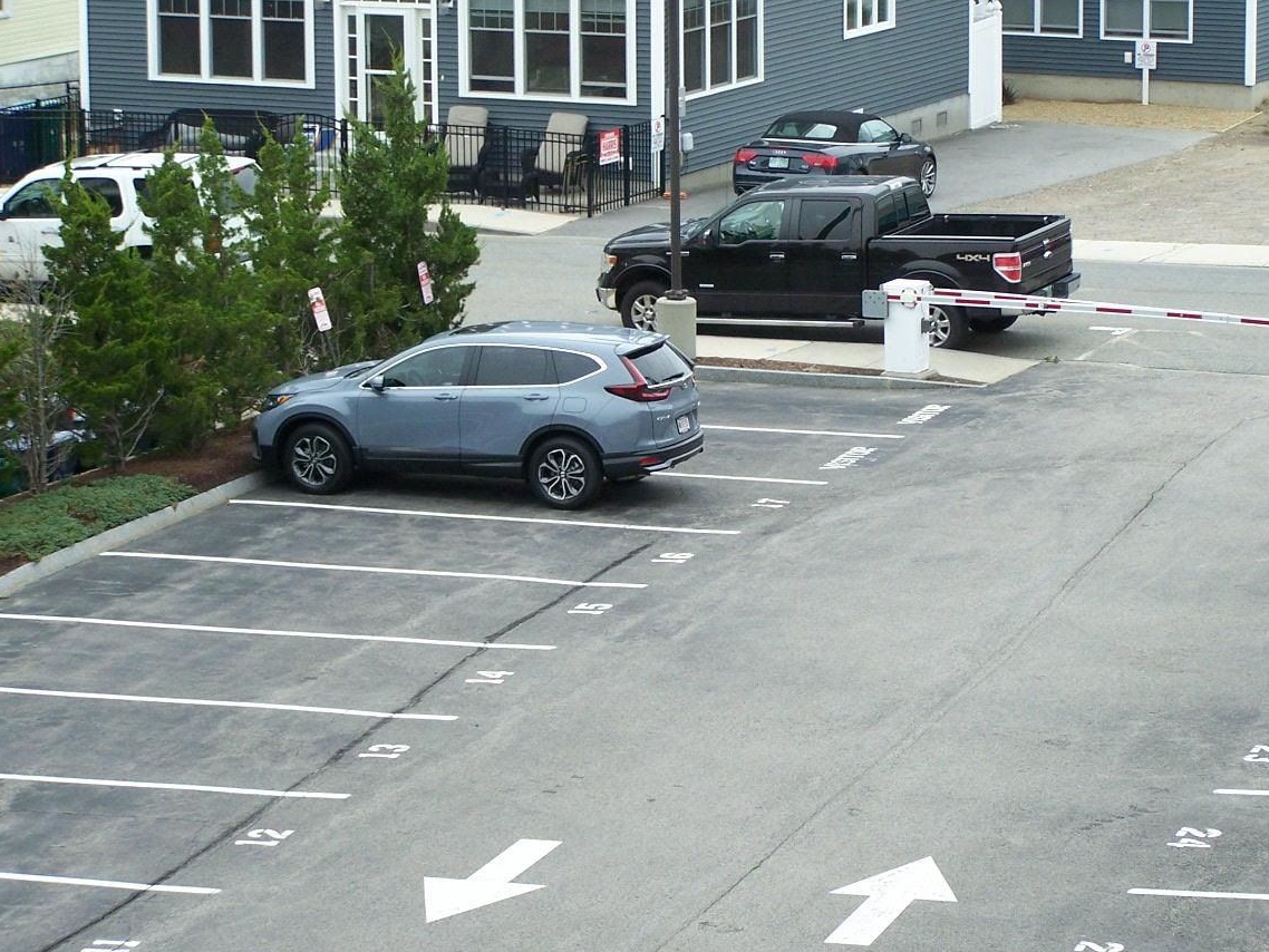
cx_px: 821
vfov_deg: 10.8
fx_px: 5060
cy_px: 437
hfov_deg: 14.3
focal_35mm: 138
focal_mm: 17.5
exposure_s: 1/320
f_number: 3.2
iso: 80
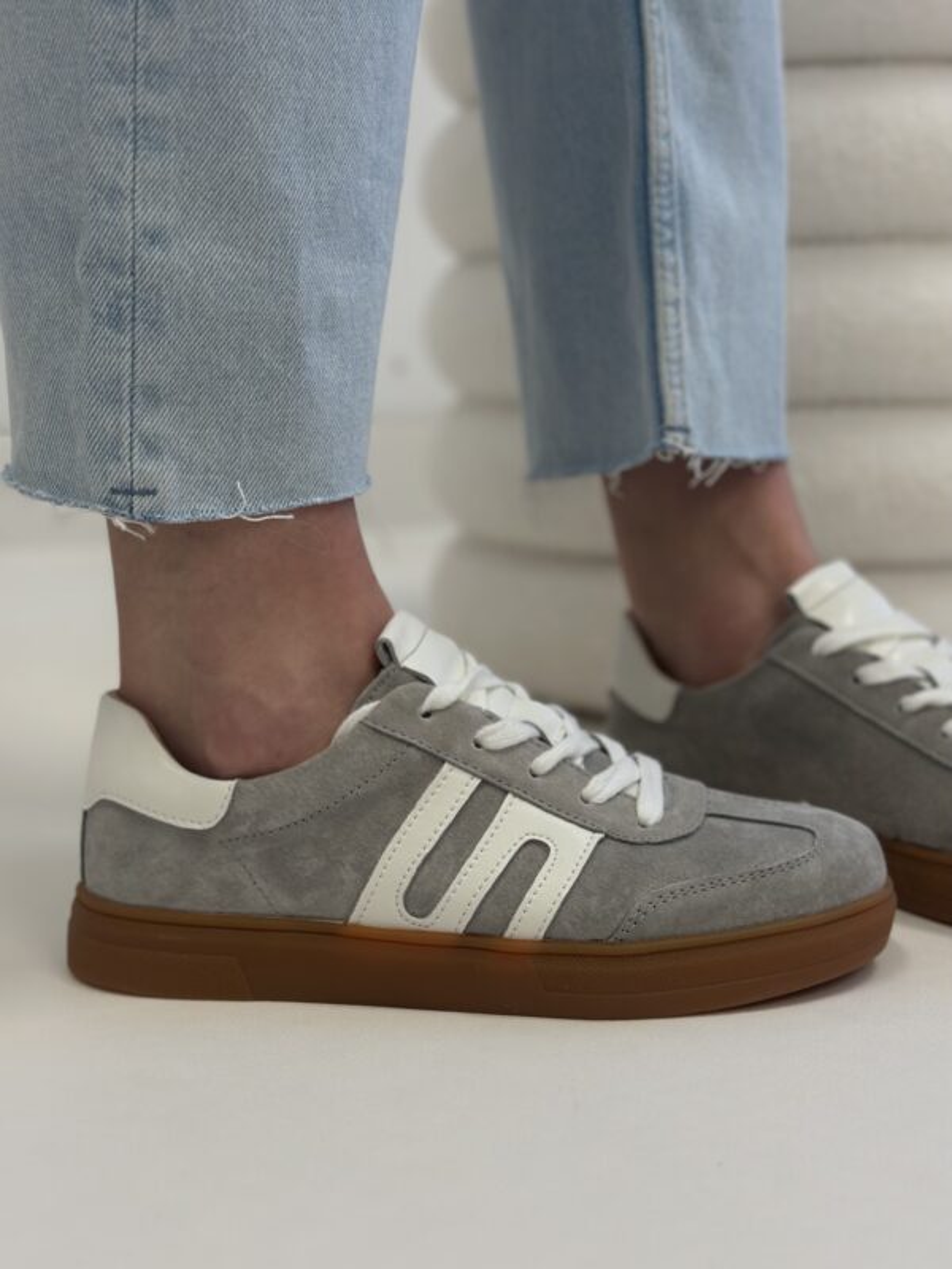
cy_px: 634
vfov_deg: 39.7
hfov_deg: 30.3
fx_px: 1760
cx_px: 476
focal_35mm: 48
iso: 100
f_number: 1.78
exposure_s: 1/100
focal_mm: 6.86
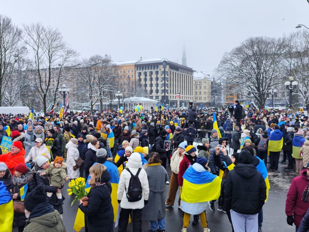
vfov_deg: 58.9
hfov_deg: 73.9
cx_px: 154
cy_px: 116
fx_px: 205
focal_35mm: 23
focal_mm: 7.01
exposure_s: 1/264
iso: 50
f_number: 1.69
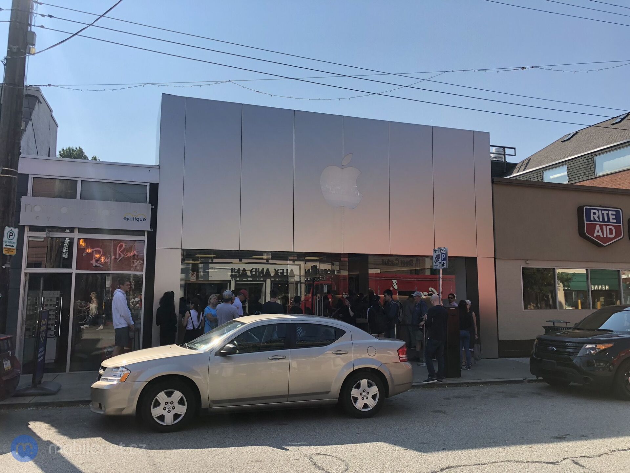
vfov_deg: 49.7
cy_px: 236
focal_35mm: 28
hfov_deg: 63.4
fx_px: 510
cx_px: 315
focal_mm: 4
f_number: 1.8
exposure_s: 1/1499
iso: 20
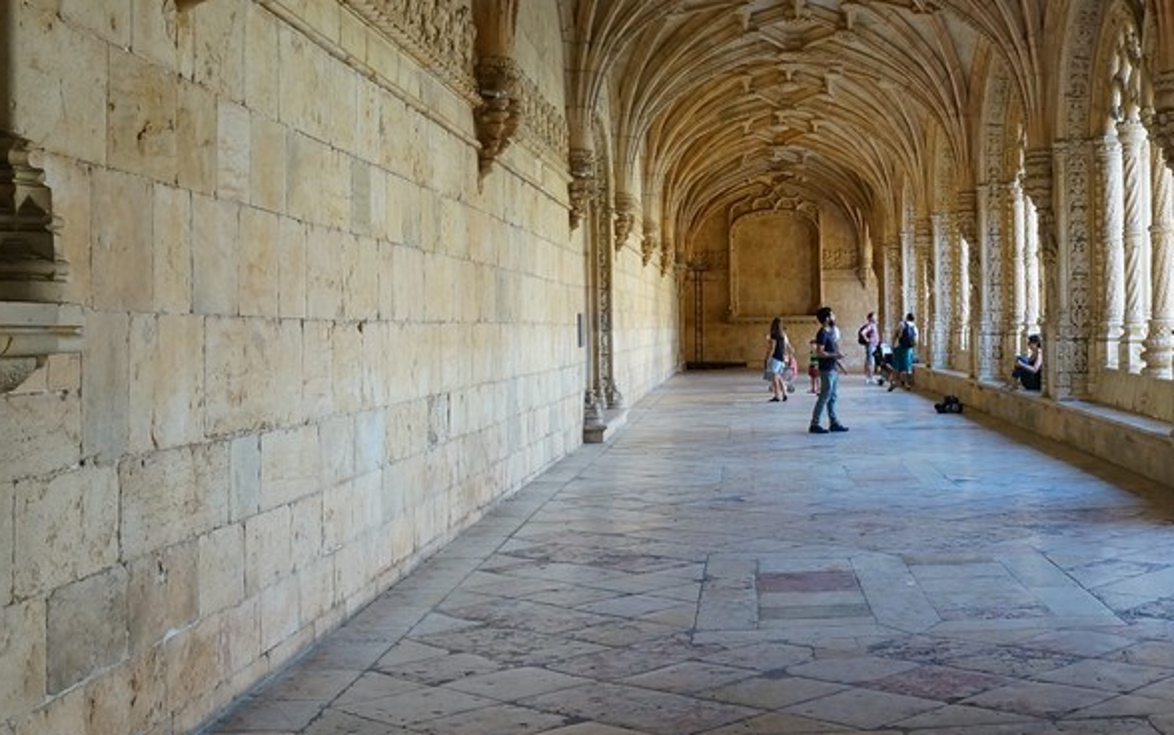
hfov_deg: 38.6
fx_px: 1600
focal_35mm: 50
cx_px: 952
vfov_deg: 25.8
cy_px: 316
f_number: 5
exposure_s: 1/100
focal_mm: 16
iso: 800
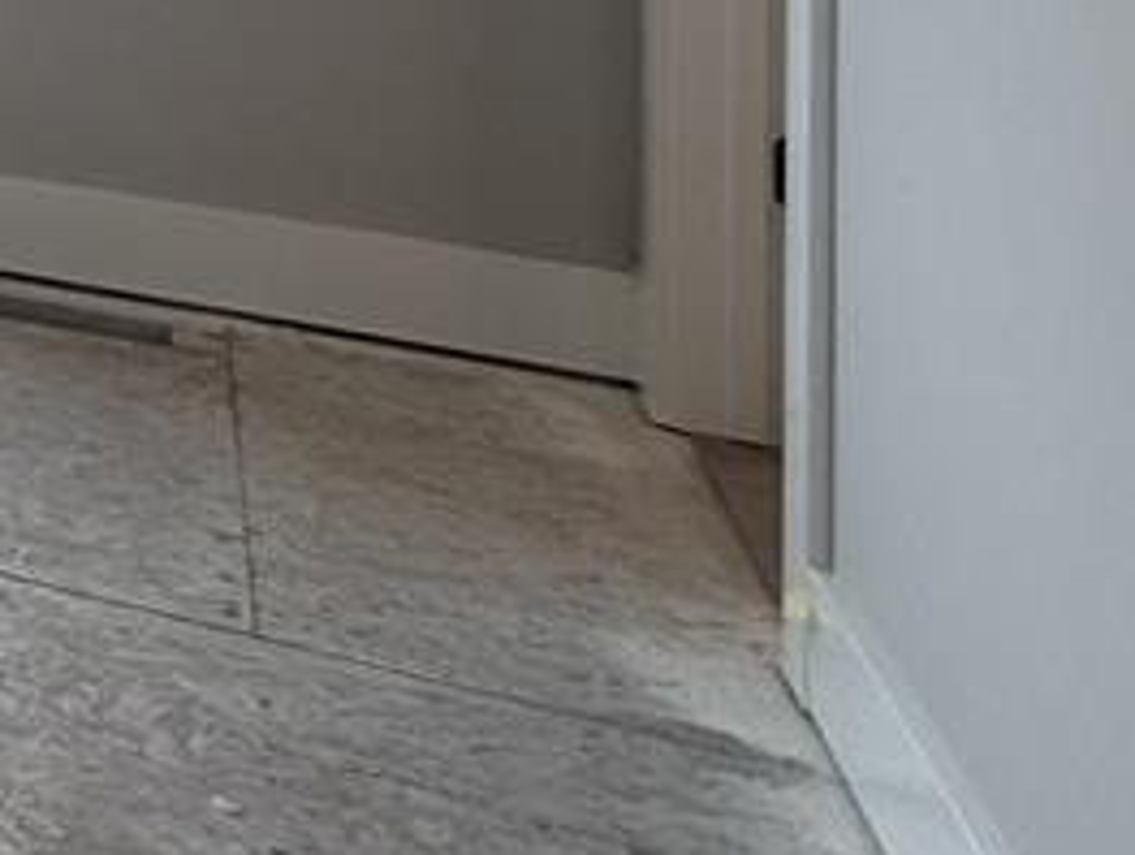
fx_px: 2233
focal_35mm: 68
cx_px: -1554
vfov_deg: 18.7
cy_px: -490
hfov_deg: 15.5
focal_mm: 2.22
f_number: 2.2
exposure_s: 1/120
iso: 80
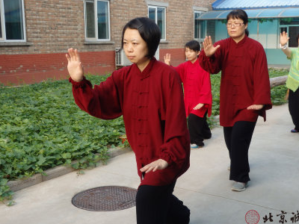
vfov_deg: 29.7
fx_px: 423
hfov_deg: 38.9
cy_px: 103
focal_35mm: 49
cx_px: 164
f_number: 3.7
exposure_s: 1/160
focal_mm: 7.3
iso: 100
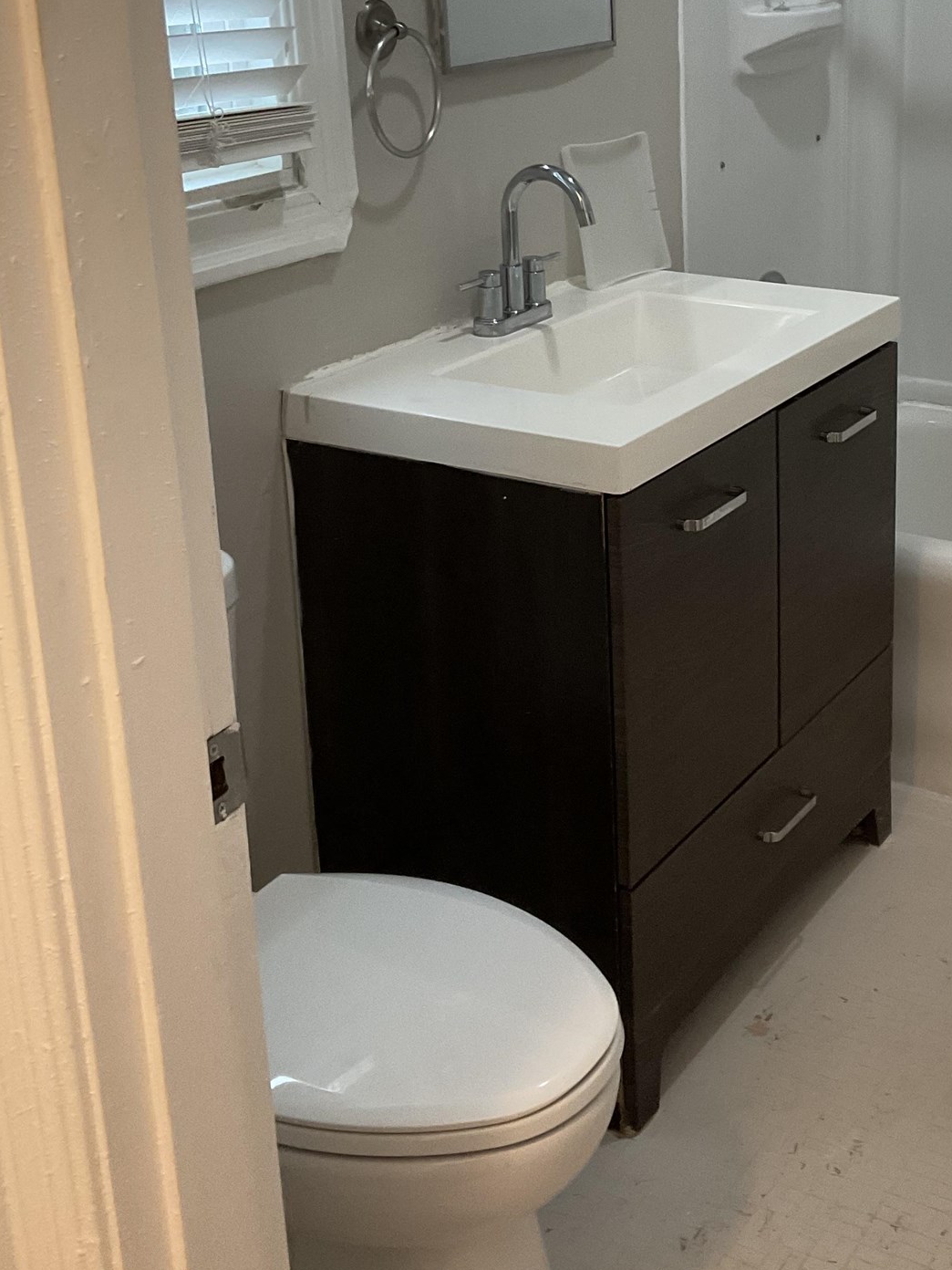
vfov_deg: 39.0
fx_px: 1760
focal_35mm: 48
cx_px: 743
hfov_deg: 29.7
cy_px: 377
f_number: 1.8
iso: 125
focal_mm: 3
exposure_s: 1/60
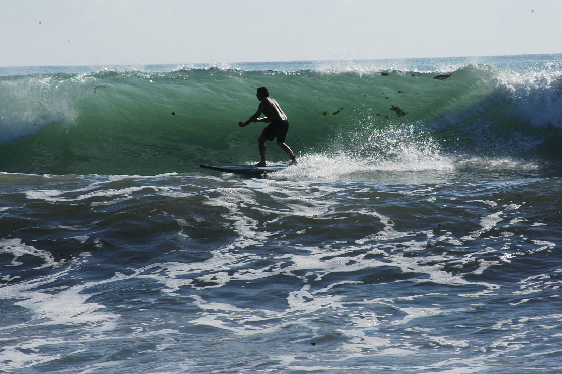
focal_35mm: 300
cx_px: 281
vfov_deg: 4.6
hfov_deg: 6.9
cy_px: 187
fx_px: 4679
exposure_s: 1/200
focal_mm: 200
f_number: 14
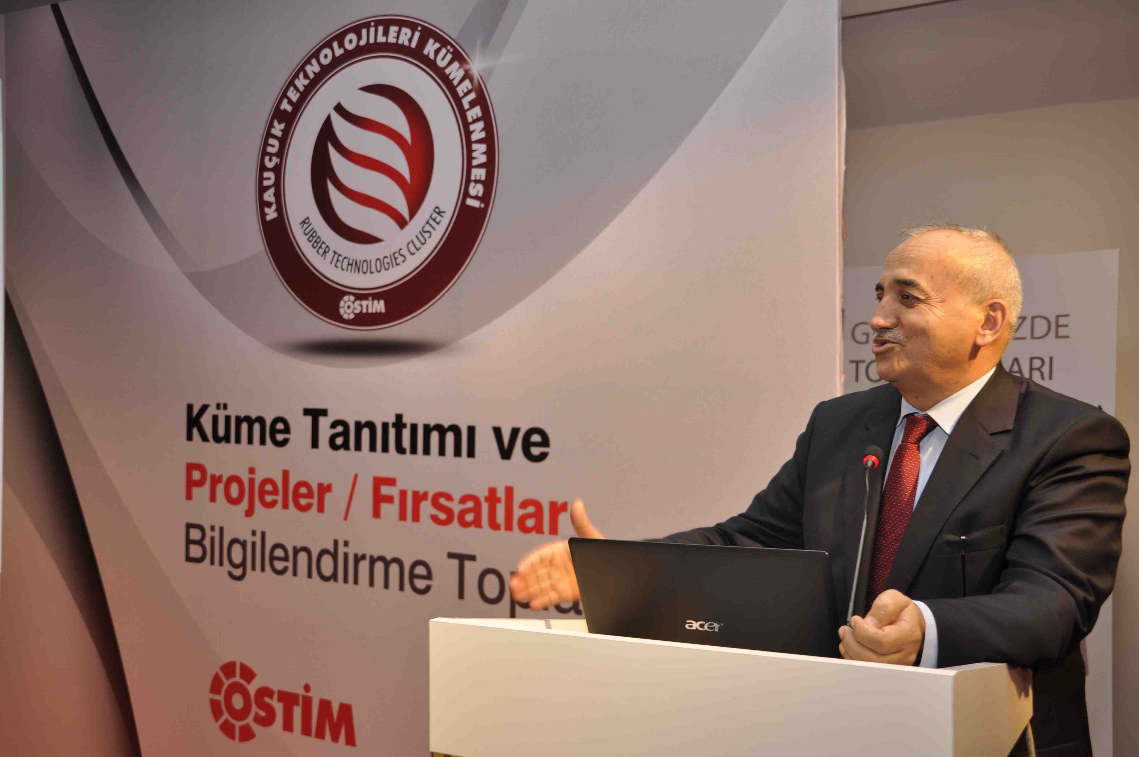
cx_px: 570
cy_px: 378
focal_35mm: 39
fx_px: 1232
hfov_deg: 49.6
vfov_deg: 34.1
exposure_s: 1/60
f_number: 4
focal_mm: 26
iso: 200
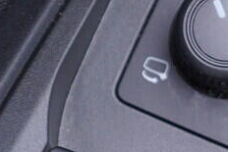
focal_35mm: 223
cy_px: 108
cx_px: 144
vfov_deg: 6.2
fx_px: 1413
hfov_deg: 9.2
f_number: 2.8
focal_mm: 24
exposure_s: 1/40
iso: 160
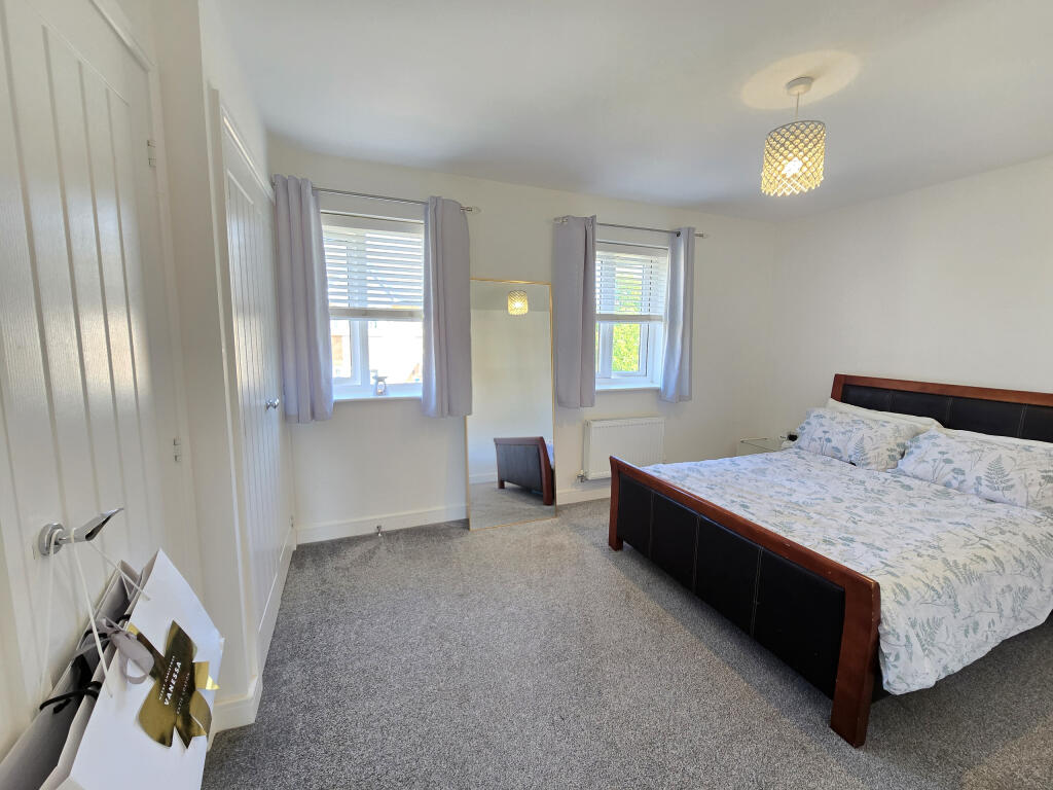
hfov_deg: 106.2
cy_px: 395
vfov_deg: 89.9
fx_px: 395
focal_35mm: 13
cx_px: 526
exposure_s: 1/50
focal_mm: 2.2
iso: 125
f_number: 2.2
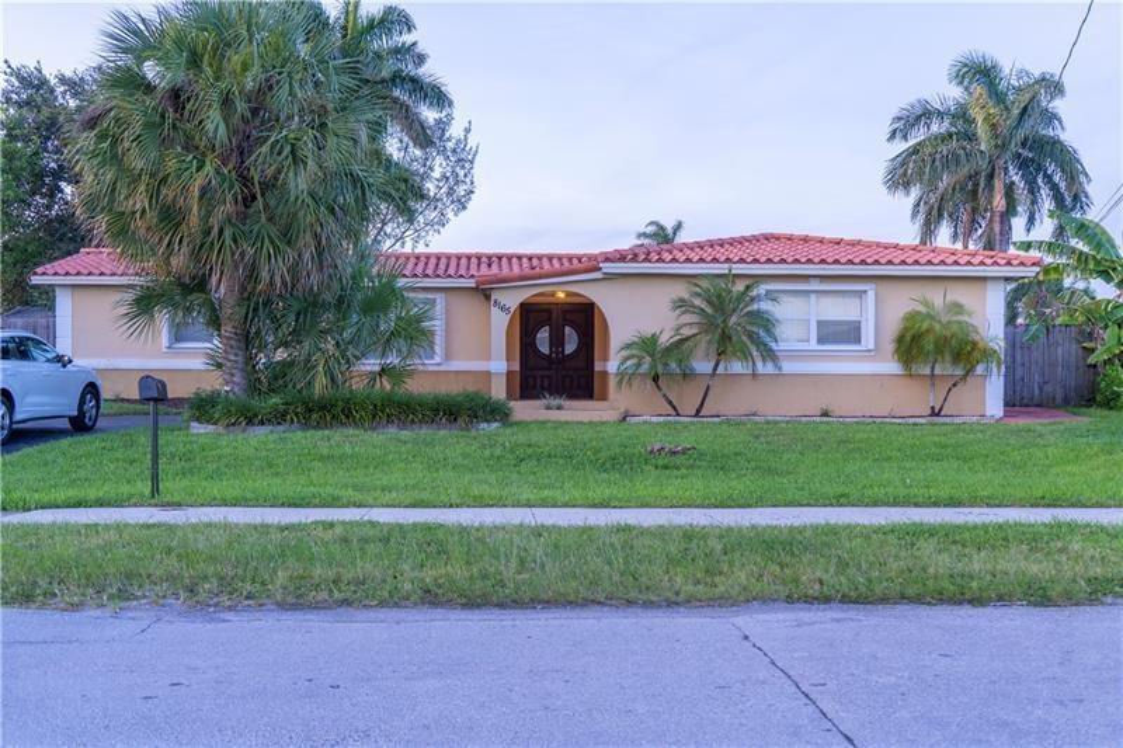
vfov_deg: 36.9
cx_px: 562
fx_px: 1123
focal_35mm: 36
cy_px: 374
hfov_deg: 53.1
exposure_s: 1/80
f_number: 4
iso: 500
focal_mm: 36
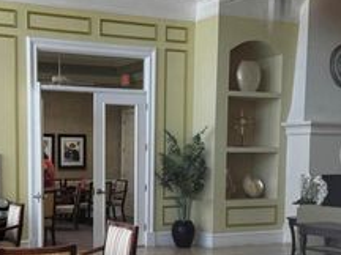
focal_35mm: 66
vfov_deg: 21.9
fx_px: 650
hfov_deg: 29.1
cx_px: 106
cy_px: 215
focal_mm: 6.76
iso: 50
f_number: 1.78
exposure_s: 1/130
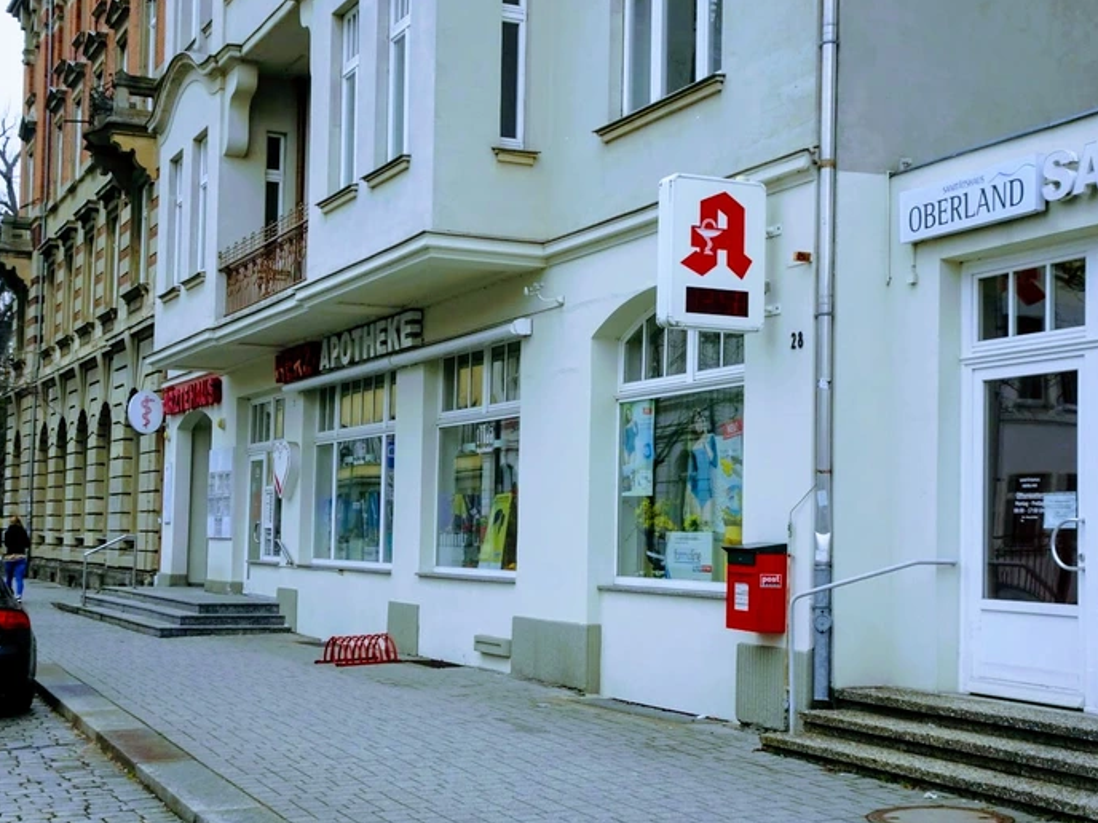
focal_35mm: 50
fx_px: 1586
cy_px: 424
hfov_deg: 38.2
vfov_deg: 29.1
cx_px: 515
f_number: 4
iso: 80
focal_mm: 7.3
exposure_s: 1/100
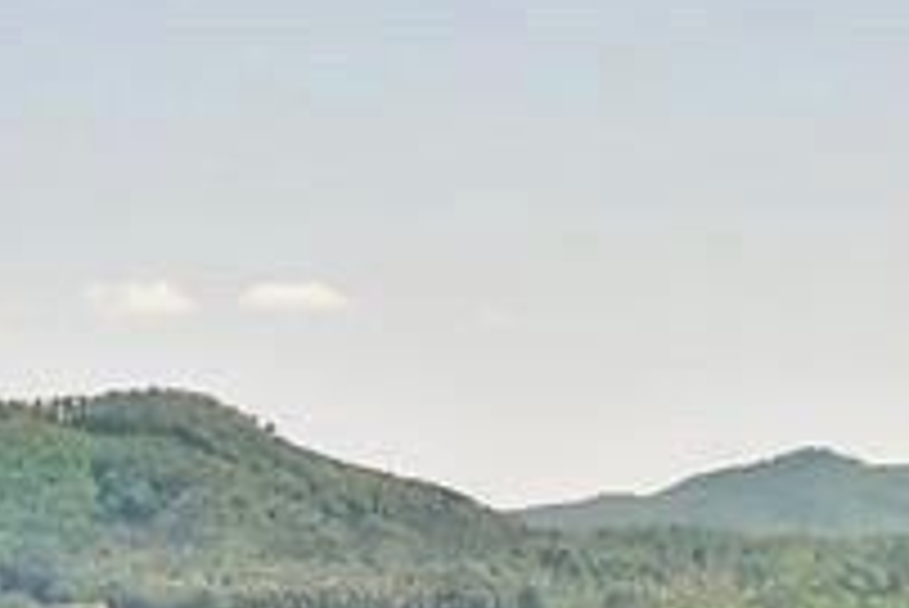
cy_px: 718
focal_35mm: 380
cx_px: 670
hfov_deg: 5.4
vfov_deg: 3.6
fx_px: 9602
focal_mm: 120
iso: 4000
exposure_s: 1/1250
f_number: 18
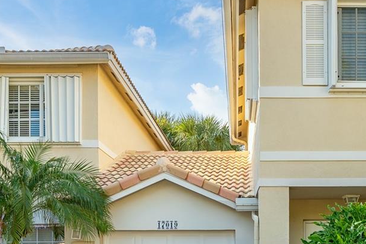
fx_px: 427
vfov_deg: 29.0
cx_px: 237
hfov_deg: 45.9
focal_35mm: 42
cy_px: 263
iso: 100
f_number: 8
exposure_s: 1/100
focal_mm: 16
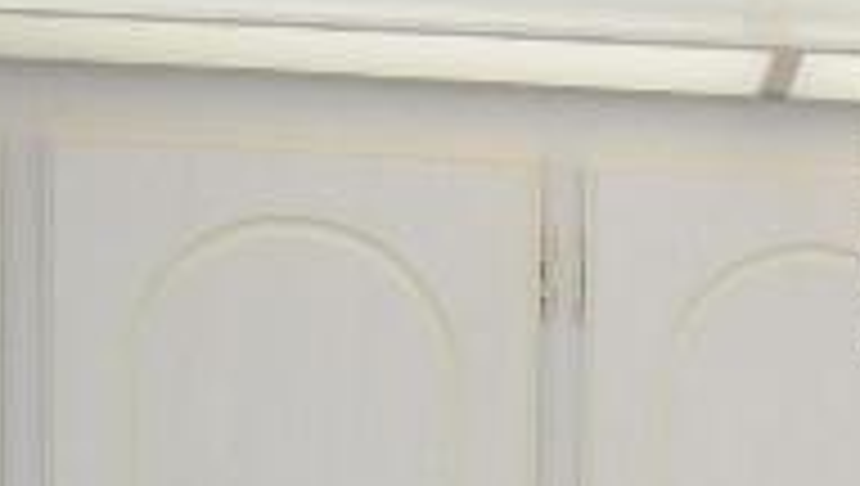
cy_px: 1665
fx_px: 4293
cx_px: 887
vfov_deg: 5.8
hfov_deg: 11.3
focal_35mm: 188
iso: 160
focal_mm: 7.7
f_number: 4
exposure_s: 1/30
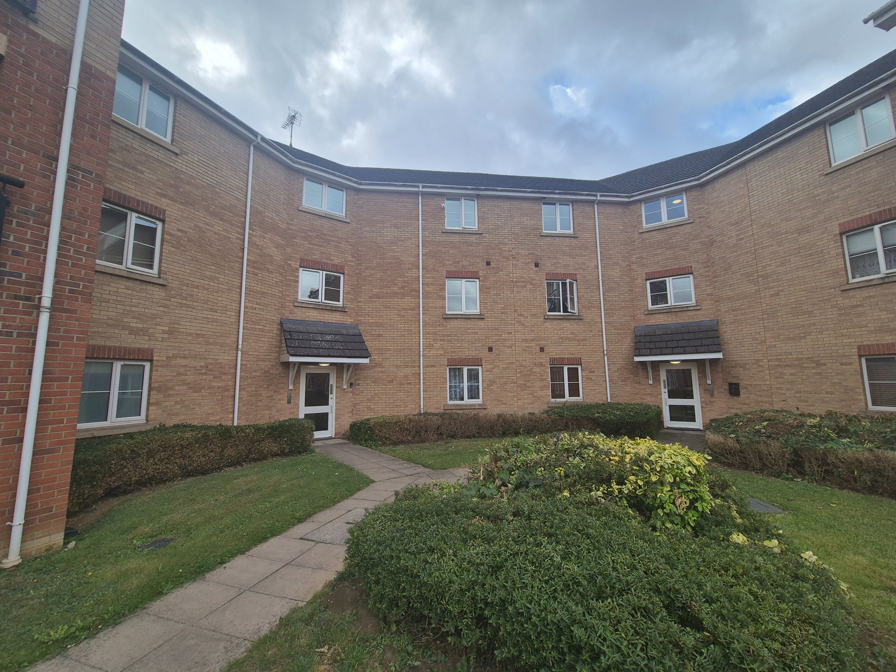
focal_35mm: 13
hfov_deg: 106.2
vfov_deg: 89.9
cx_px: 448
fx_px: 336
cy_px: 336
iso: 50
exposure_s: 1/1228
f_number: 2.2
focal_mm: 2.2
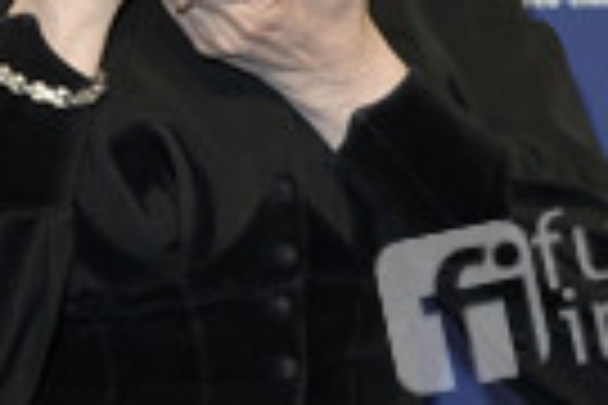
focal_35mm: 207
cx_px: 198
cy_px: 63
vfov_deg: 6.6
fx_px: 3496
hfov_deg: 9.9
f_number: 5.6
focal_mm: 70
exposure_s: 1/200
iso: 1000
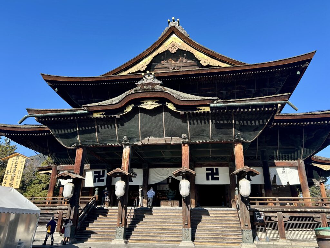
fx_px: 248
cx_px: 165
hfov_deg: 67.3
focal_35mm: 26
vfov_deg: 53.1
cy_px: 124
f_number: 1.5
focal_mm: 5.7
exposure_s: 1/1344
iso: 50
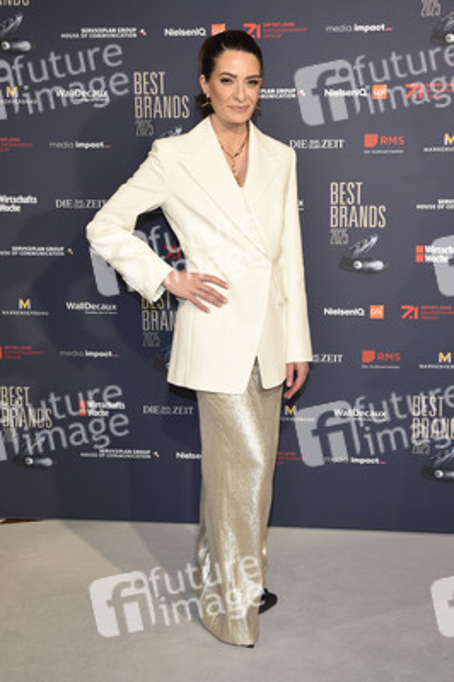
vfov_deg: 41.1
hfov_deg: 28.0
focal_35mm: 48
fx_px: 910
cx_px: 227
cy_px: 341
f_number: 7.1
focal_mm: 48
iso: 1250
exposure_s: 1/250
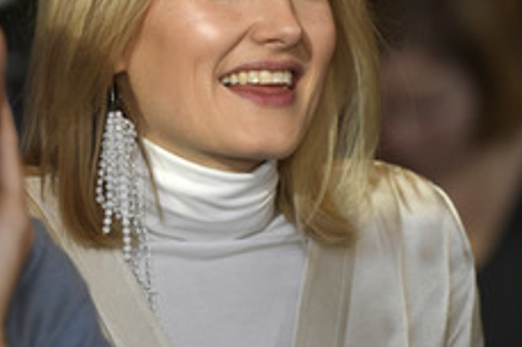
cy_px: 107
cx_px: 26
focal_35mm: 394
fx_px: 5705
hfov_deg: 5.2
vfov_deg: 3.5
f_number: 2.8
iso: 1250
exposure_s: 1/640
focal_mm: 200
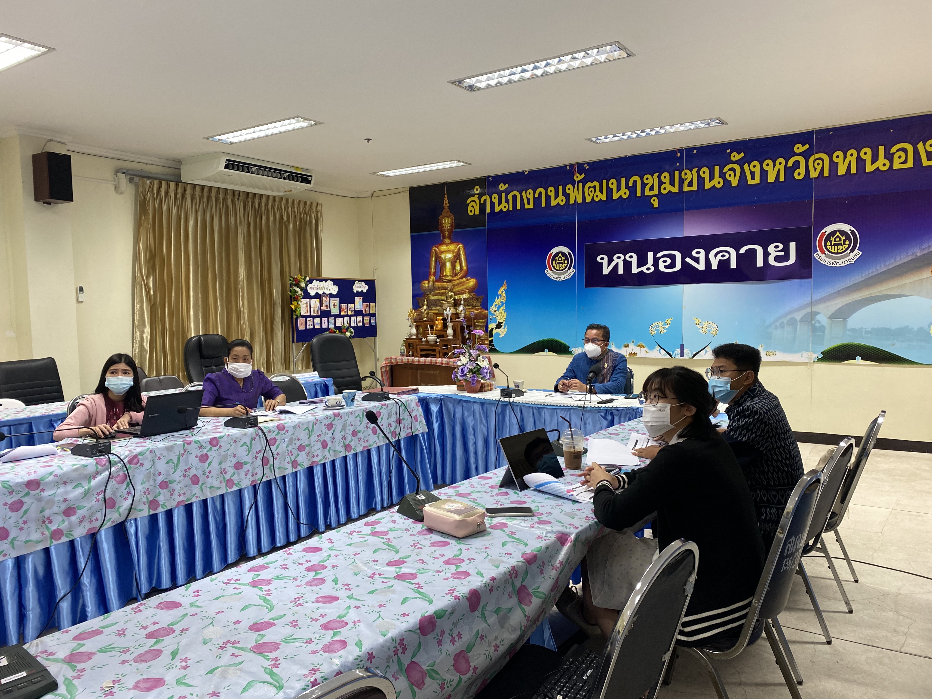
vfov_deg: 53.1
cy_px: 350
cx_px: 466
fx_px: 700
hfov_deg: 67.3
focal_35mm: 26
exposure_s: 1/50
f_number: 1.8
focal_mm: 4.25
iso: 100
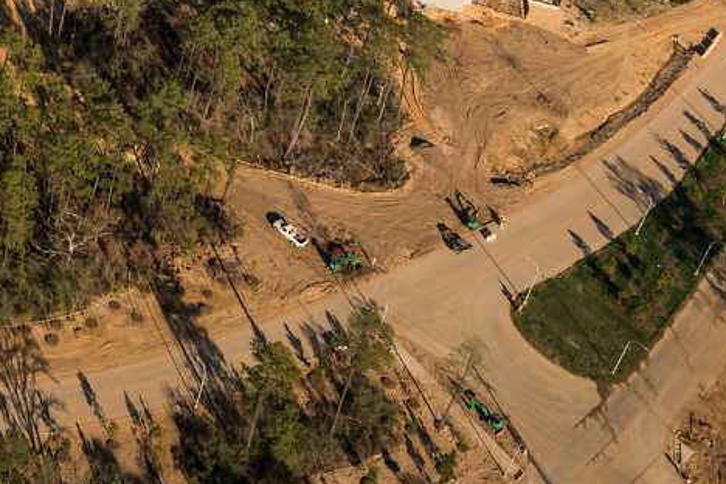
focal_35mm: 70
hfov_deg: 23.0
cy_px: -237
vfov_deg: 17.5
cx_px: -383
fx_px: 1412
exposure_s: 1/1250
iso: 200
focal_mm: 16
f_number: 5.6
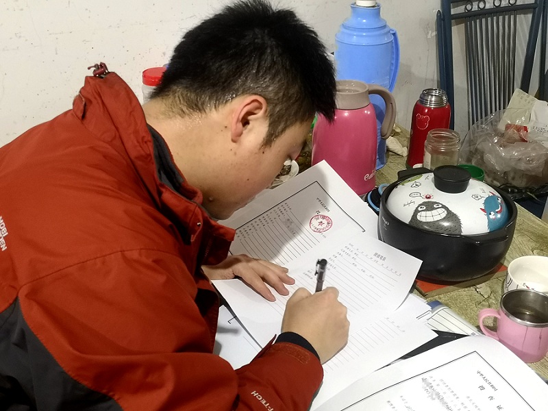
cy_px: 206
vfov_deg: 35.1
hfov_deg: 45.8
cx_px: 274
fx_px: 649
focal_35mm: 41
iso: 500
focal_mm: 3.95
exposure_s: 1/20
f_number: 1.8
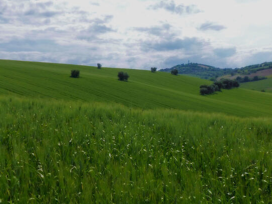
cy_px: 103
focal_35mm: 42
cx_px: 139
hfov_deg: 44.8
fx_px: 330
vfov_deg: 34.3
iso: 160
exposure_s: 1/1300
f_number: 3.2
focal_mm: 6.8
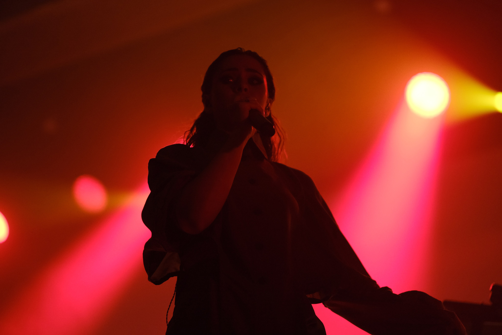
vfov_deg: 16.3
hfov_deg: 24.2
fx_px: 1171
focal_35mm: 84
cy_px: 168
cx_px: 251
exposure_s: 1/800
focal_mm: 56
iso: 1600
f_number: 1.2
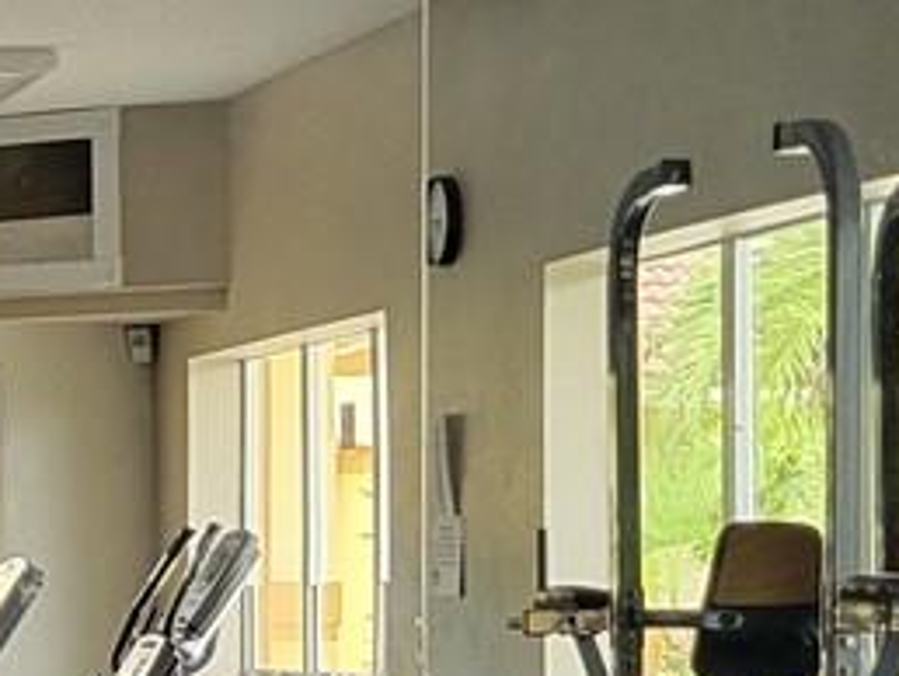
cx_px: -258
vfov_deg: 9.2
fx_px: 4185
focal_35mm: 161
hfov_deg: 11.9
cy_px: 697
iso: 250
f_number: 1.8
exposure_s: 1/120
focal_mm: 5.4
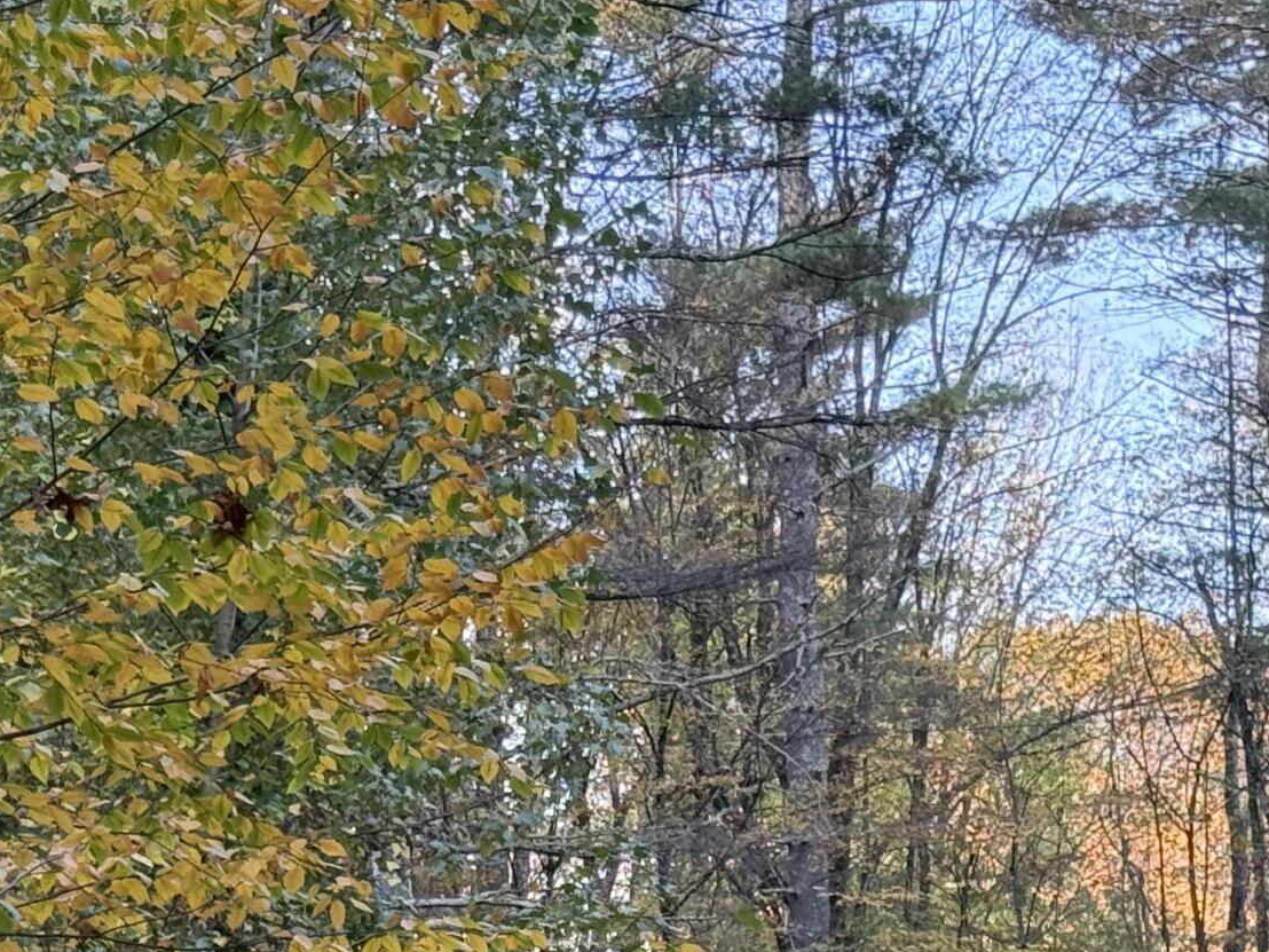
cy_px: 1043
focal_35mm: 130
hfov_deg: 15.2
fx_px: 4766
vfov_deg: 11.2
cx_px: 640
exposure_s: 1/147
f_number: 1.78
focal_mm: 6.76
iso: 160
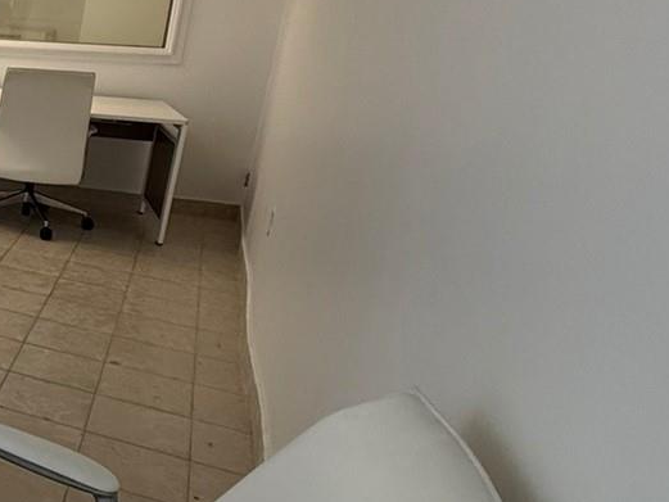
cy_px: 199
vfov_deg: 33.5
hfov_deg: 28.9
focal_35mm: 43
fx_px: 831
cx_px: -320
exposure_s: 1/120
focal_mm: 2.22
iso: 100
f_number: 2.2
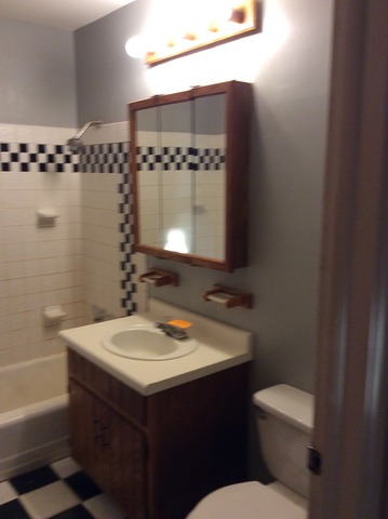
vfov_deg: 56.9
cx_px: 194
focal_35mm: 32
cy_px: 260
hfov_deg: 44.1
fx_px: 479
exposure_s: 1/24
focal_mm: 3.3
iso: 125
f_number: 2.4
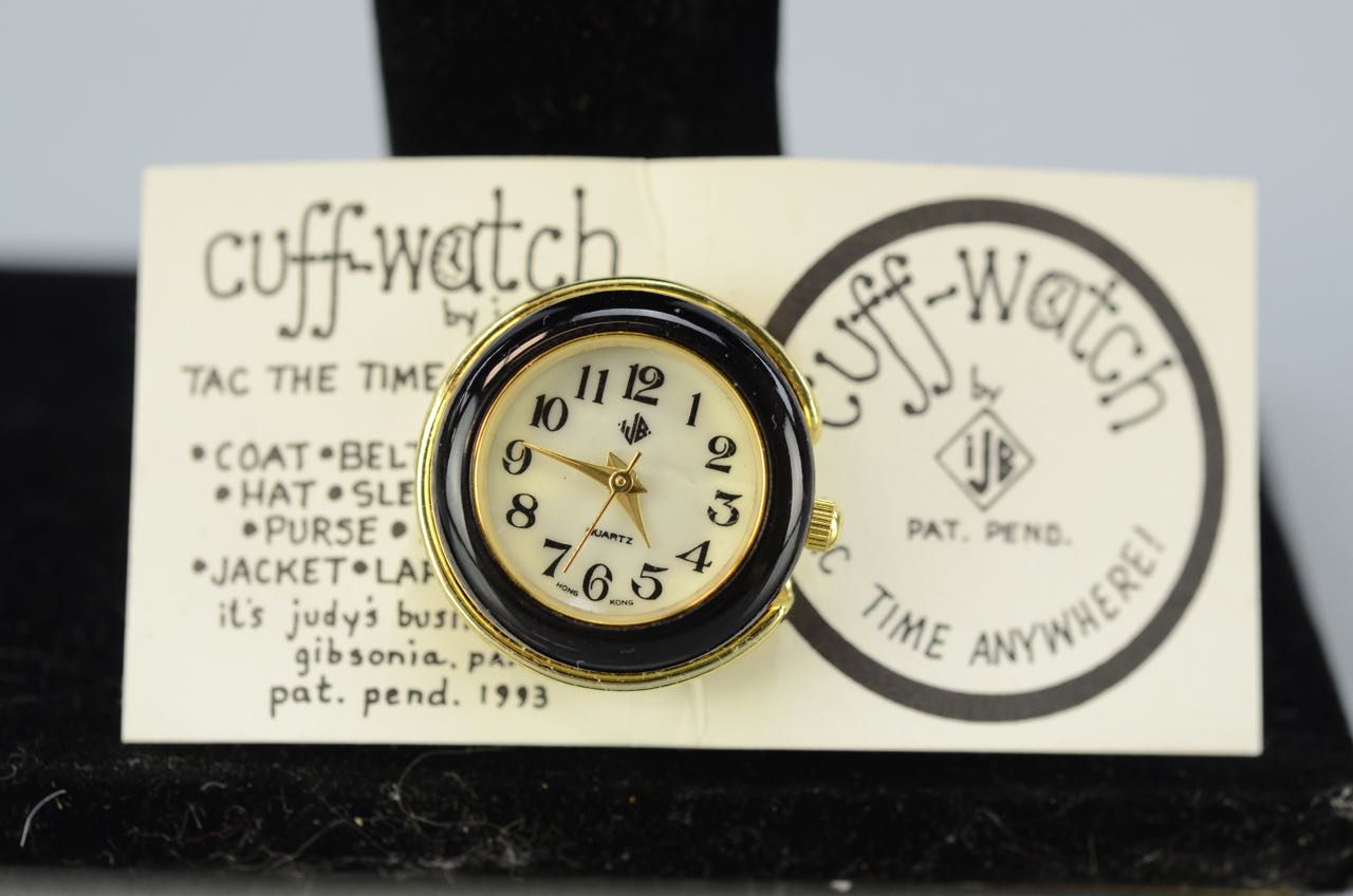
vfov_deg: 15.1
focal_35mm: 90
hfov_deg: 22.7
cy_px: 448
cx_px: 676
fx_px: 3376
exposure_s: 1/125
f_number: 5.6
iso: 640
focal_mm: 60
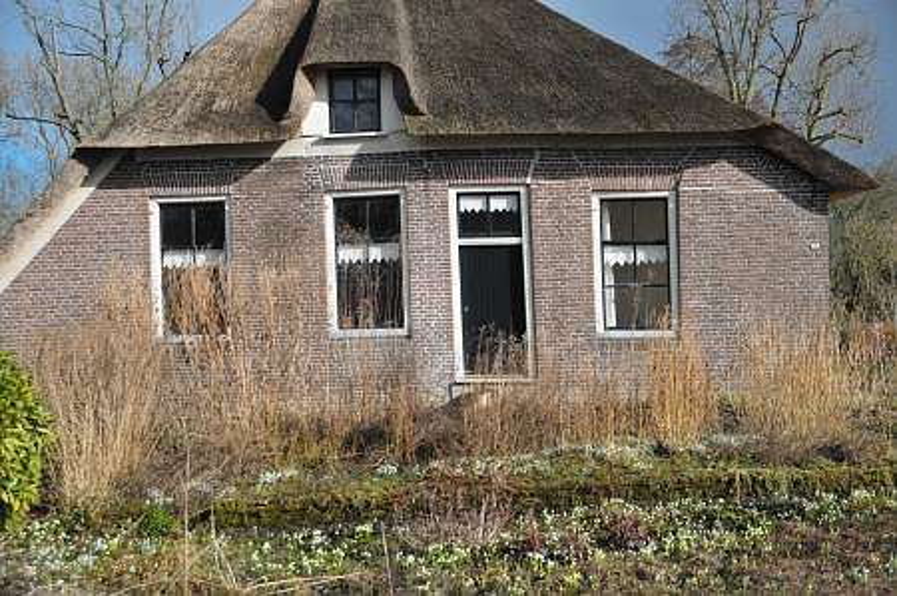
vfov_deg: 26.4
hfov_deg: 38.9
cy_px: 298
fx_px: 1269
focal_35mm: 51
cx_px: 448
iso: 320
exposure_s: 1/1600
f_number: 4.2
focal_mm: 34
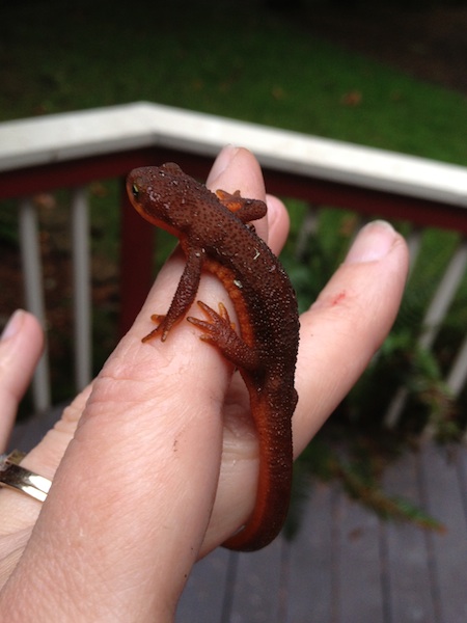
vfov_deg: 52.6
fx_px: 630
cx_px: 234
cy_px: 312
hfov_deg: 40.7
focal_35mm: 35
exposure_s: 1/60
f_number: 2.4
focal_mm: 4.28
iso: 64
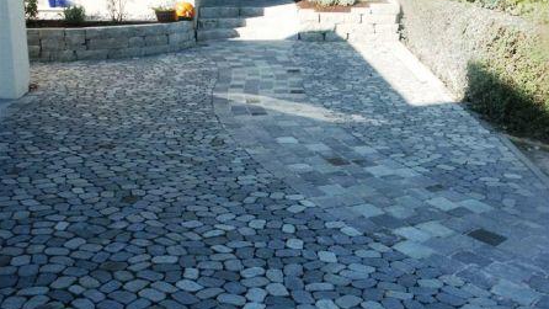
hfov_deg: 44.6
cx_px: 274
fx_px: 670
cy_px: 128
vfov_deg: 25.9
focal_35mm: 46
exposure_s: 1/180
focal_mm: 10.98
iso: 100
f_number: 5.6
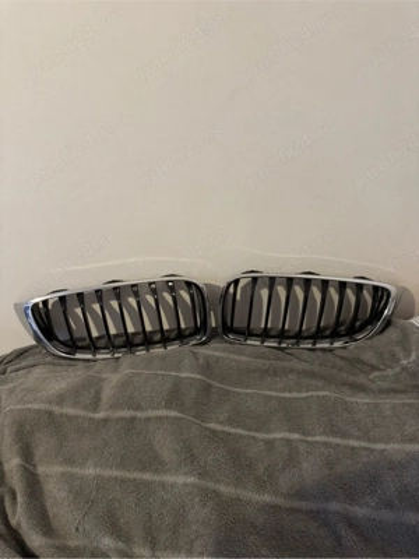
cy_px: 280
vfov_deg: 71.6
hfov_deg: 56.8
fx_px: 387
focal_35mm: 24
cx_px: 210
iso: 800
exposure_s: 1/48
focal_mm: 6.76
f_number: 1.78
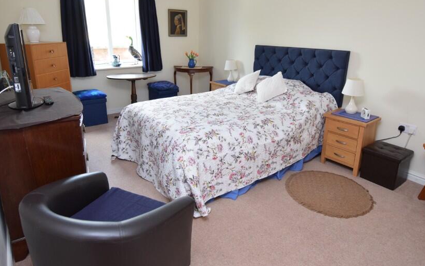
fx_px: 266
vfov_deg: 52.6
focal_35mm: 23
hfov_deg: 77.1
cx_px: 199
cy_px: 105
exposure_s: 1/60
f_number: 4
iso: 640
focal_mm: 12
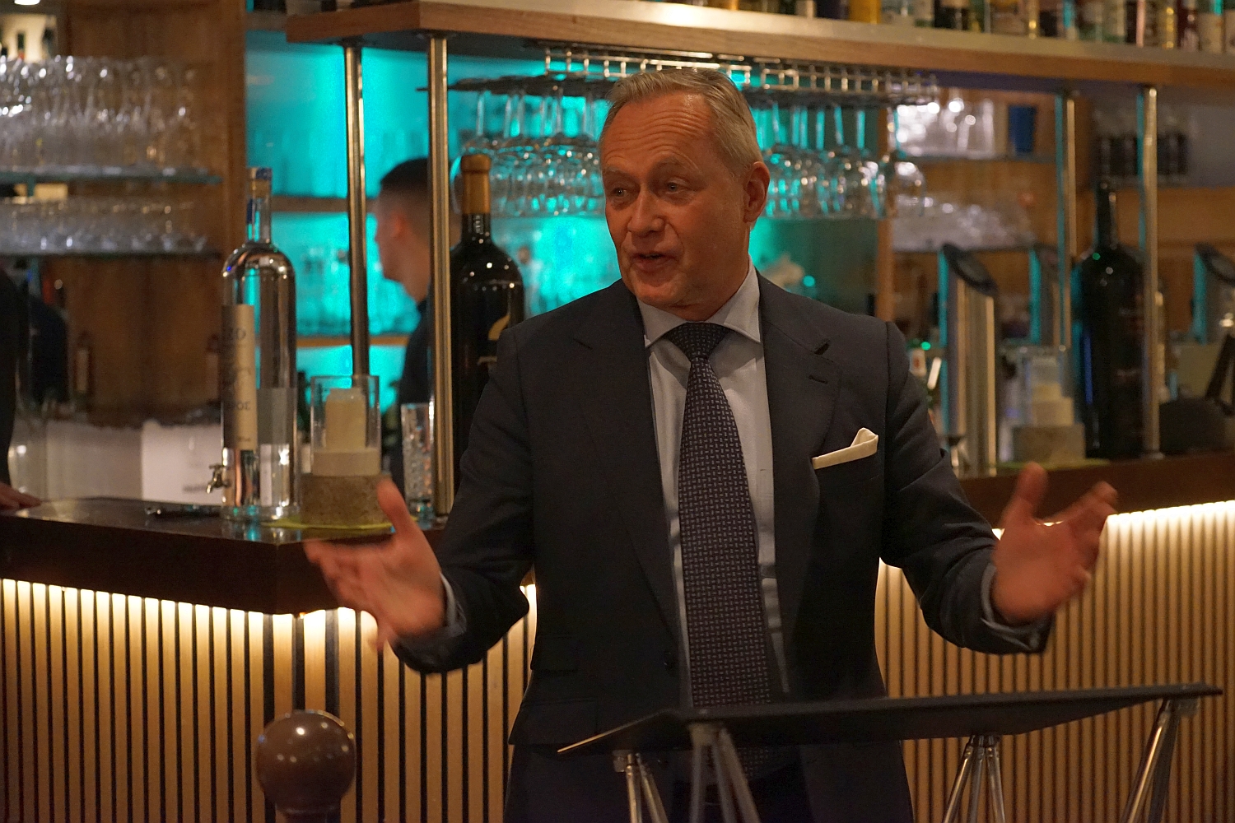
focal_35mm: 81
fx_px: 2779
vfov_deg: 16.9
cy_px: 412
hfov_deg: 25.1
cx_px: 618
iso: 6400
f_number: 4
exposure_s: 1/80
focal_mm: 81
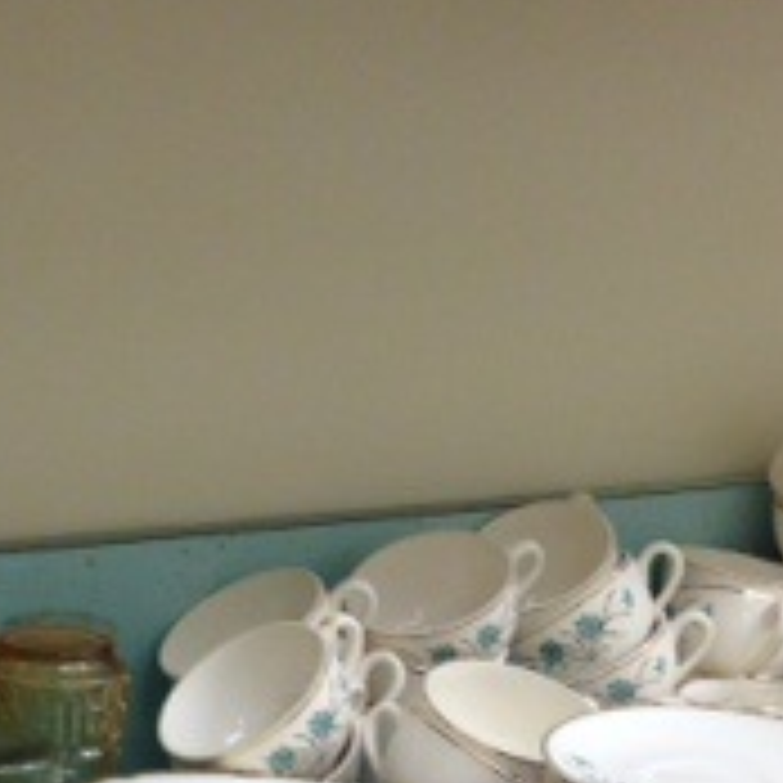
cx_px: 369
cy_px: 832
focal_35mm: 114
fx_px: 2917
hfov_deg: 15.3
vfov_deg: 15.0
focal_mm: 4.28
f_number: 2.4
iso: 64
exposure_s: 1/40
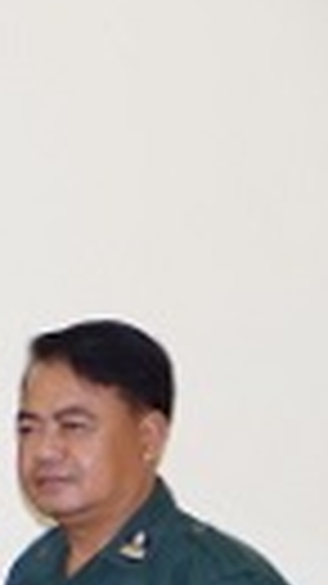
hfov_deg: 4.0
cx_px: -750
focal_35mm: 290
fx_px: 4490
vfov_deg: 7.4
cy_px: 628
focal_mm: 48
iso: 800
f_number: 4.5
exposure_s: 1/100
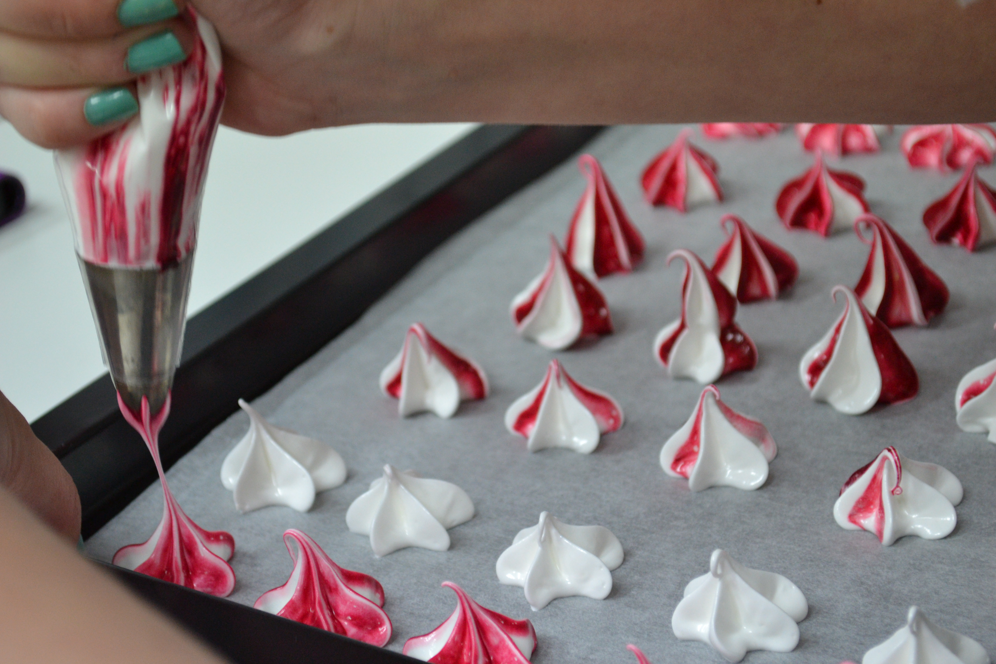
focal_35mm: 82
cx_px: 498
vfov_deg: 16.6
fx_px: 2282
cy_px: 332
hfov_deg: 24.6
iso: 1250
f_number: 5.6
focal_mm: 55
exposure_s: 1/60
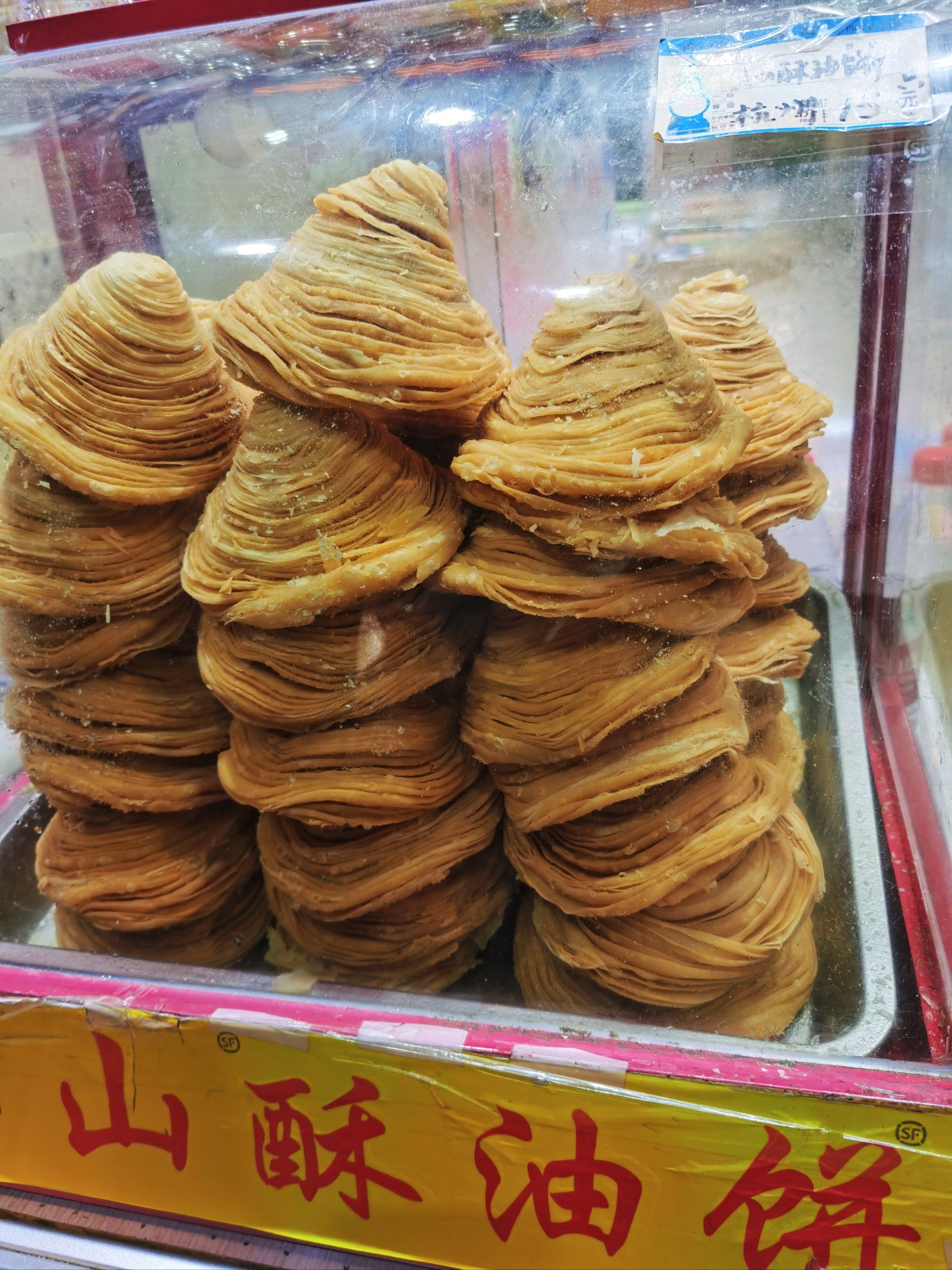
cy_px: 635
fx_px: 990
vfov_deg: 65.3
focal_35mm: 27
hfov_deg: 51.4
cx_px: 476
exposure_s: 1/164
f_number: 1.6
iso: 50
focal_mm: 5.56
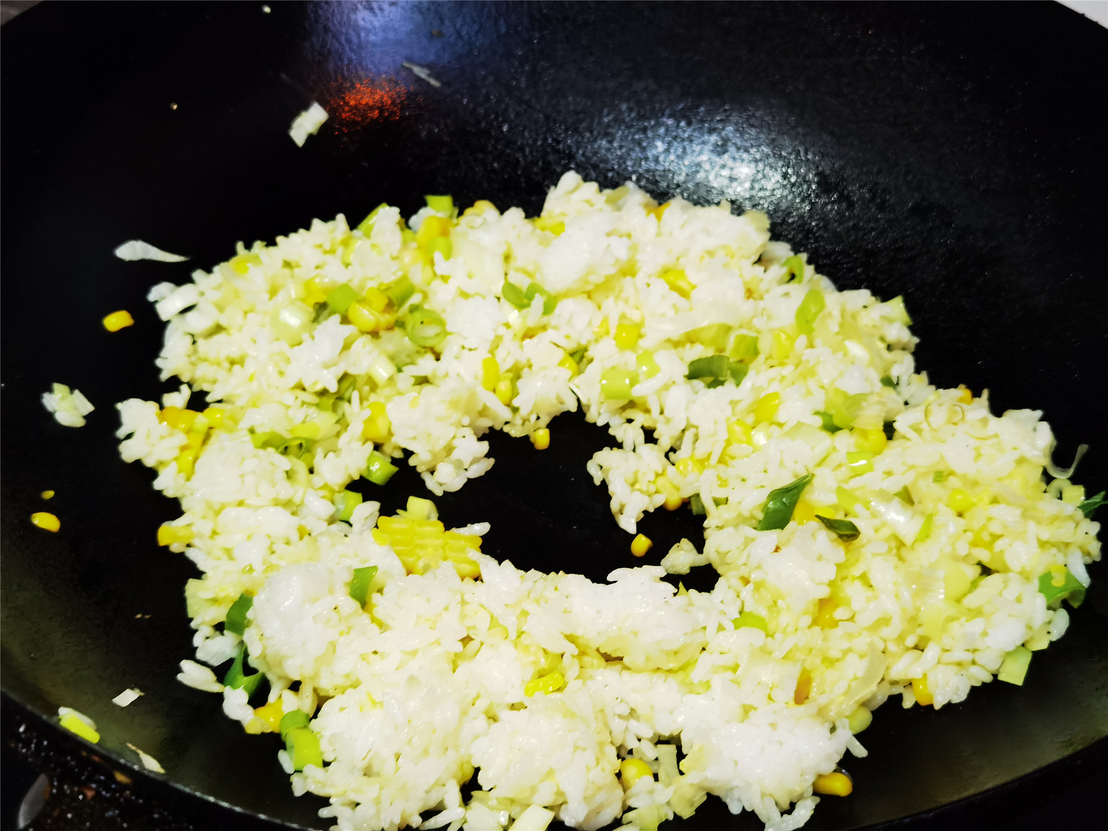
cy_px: 416
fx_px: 1504
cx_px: 554
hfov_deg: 40.4
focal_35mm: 47
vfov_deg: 30.9
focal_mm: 6.71
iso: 250
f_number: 1.9
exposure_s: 1/33.3
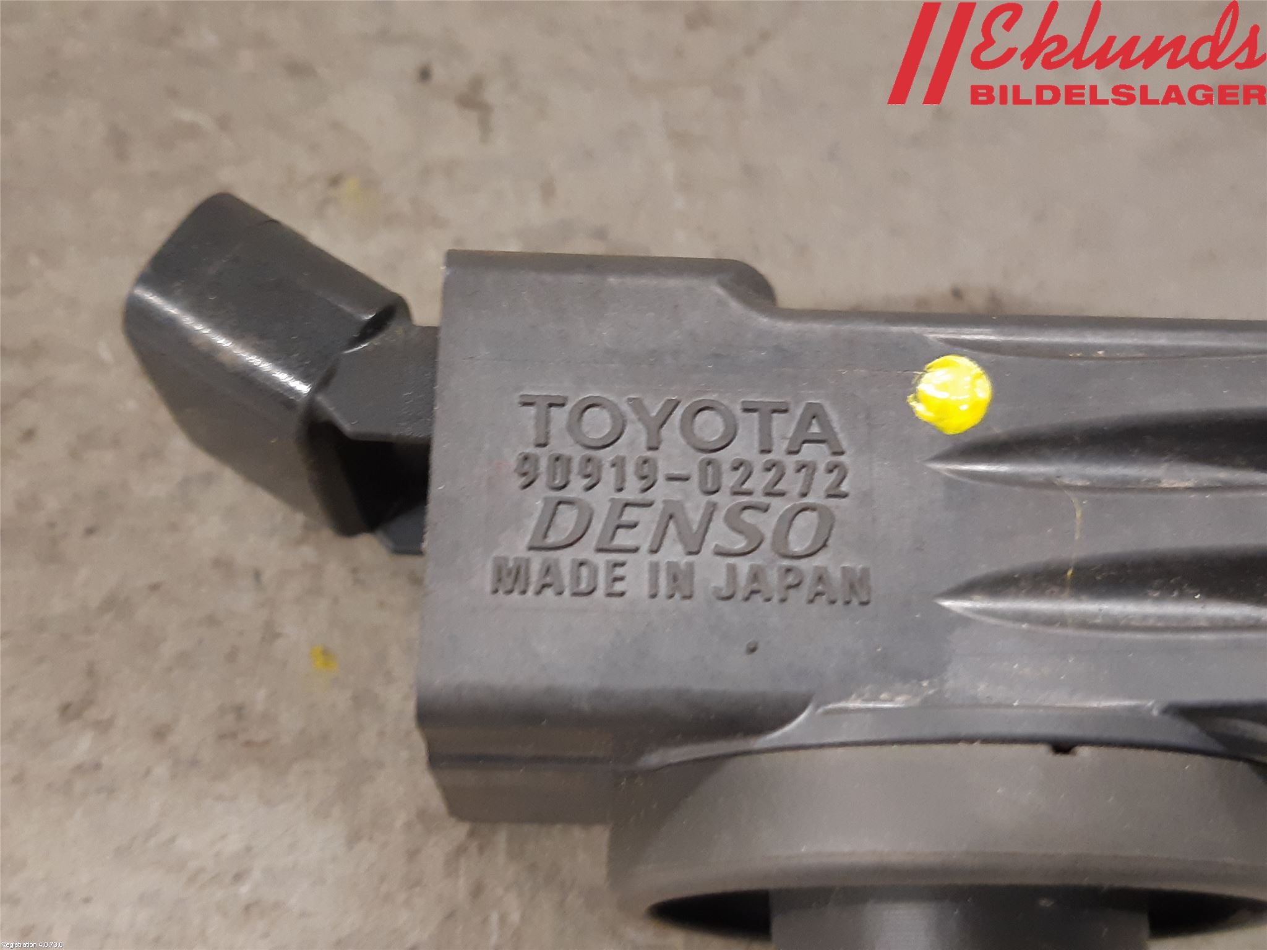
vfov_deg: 53.1
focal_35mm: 26
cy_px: 475
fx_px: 952
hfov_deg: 67.3
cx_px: 634
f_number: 1.7
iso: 200
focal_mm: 3.93
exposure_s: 1/25
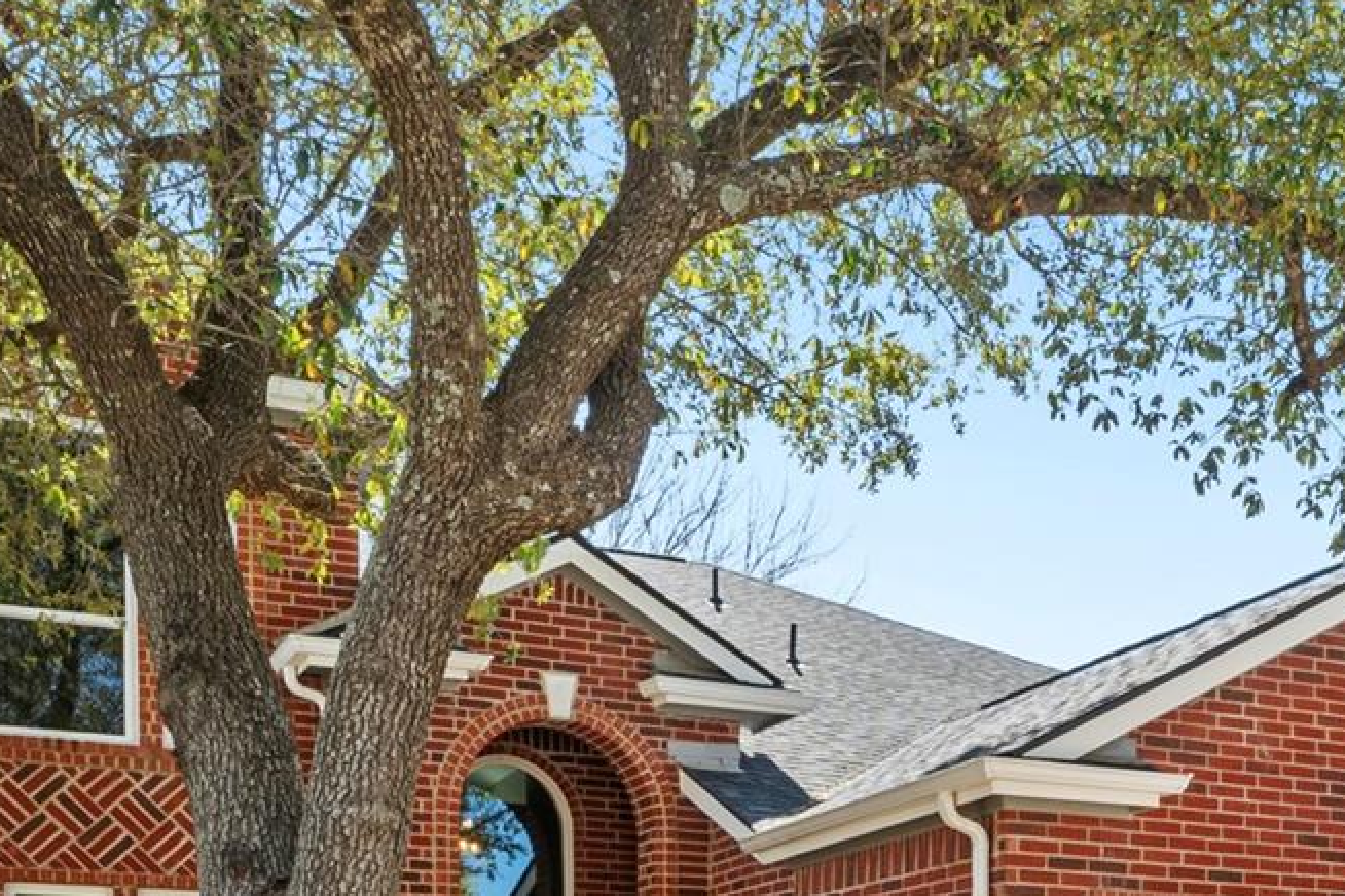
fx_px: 1756
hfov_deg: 41.4
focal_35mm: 47
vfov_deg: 25.0
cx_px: 882
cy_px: 1152
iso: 250
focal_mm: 10
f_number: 11
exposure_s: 1/10
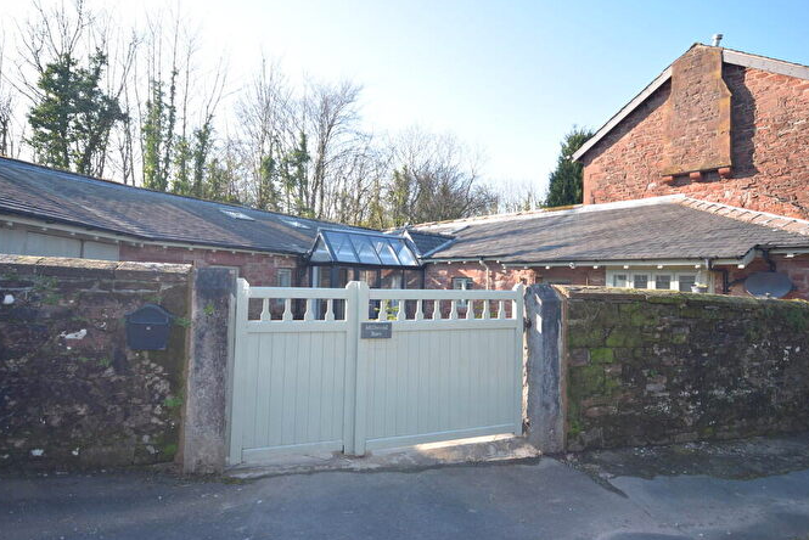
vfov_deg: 60.7
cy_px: 262
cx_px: 395
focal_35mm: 21
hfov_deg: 82.5
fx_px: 461
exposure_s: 1/125
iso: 100
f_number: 5.6
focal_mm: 13
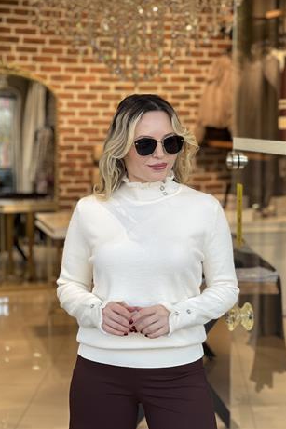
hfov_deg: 16.8
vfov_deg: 25.1
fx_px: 966
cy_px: 213
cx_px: 157
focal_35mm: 81
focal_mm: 9
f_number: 2.8
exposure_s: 1/100
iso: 64
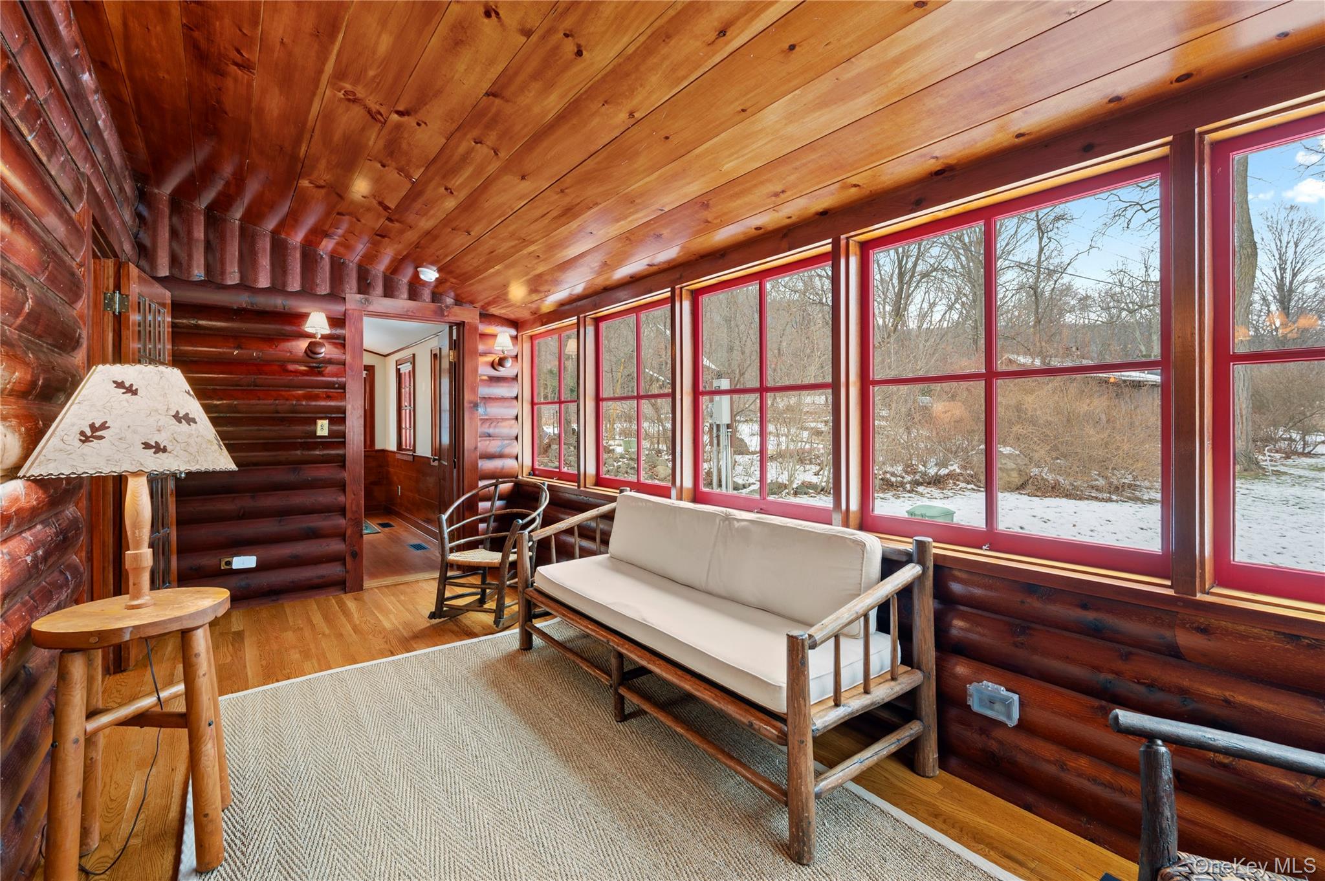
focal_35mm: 16
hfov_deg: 98.6
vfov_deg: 75.4
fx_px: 570
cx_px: 662
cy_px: 440
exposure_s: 1.6
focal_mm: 15.5
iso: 200
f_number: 7.1
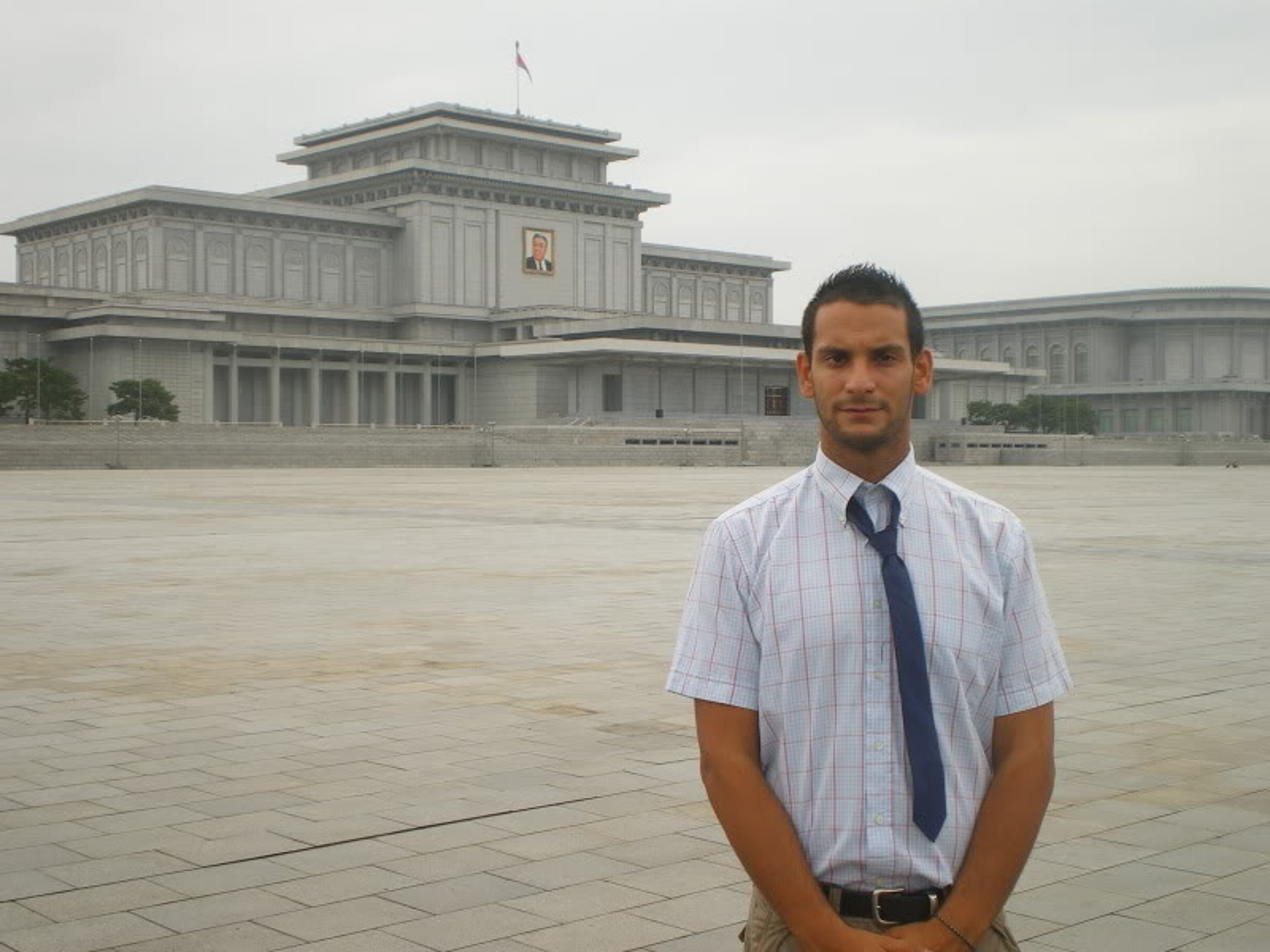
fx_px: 1761
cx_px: 635
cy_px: 476
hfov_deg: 39.7
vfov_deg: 30.3
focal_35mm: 48
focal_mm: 8.4
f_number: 5.2
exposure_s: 1/160
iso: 50
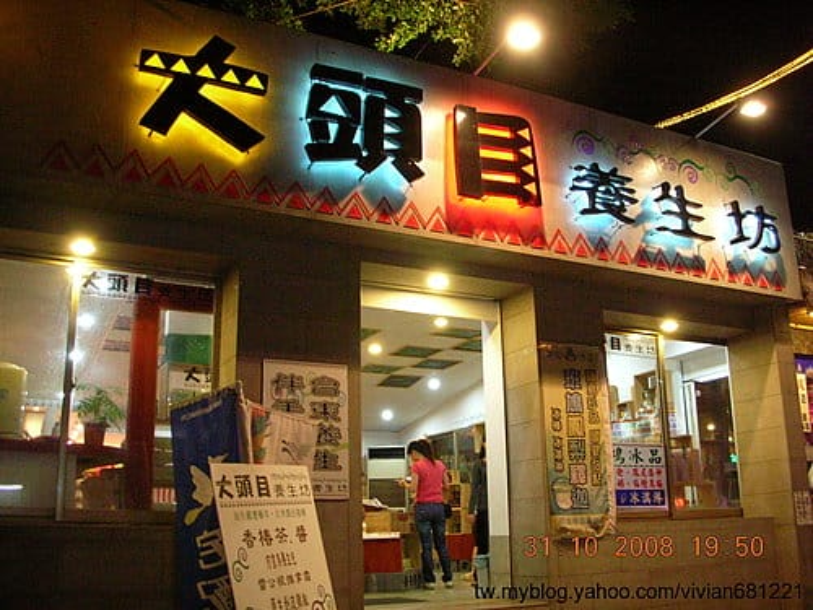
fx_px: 822
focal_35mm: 35
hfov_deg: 52.6
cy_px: 305
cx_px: 406
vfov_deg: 40.7
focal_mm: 5.8
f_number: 3
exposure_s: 1/18.4
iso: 400
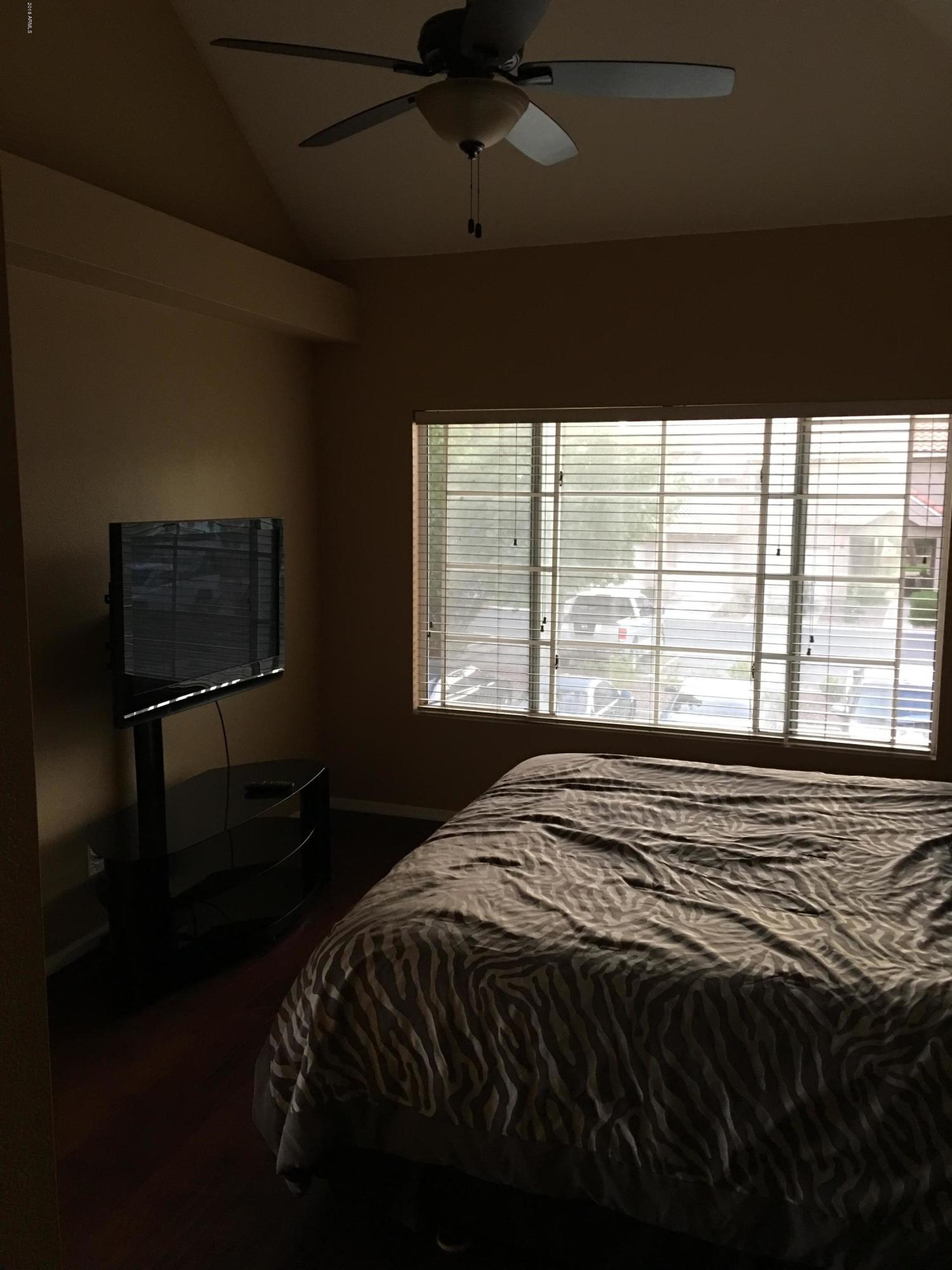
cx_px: 476
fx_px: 1063
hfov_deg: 48.2
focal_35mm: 29
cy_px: 635
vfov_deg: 61.7
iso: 64
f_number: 2.2
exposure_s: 1/15
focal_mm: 4.15
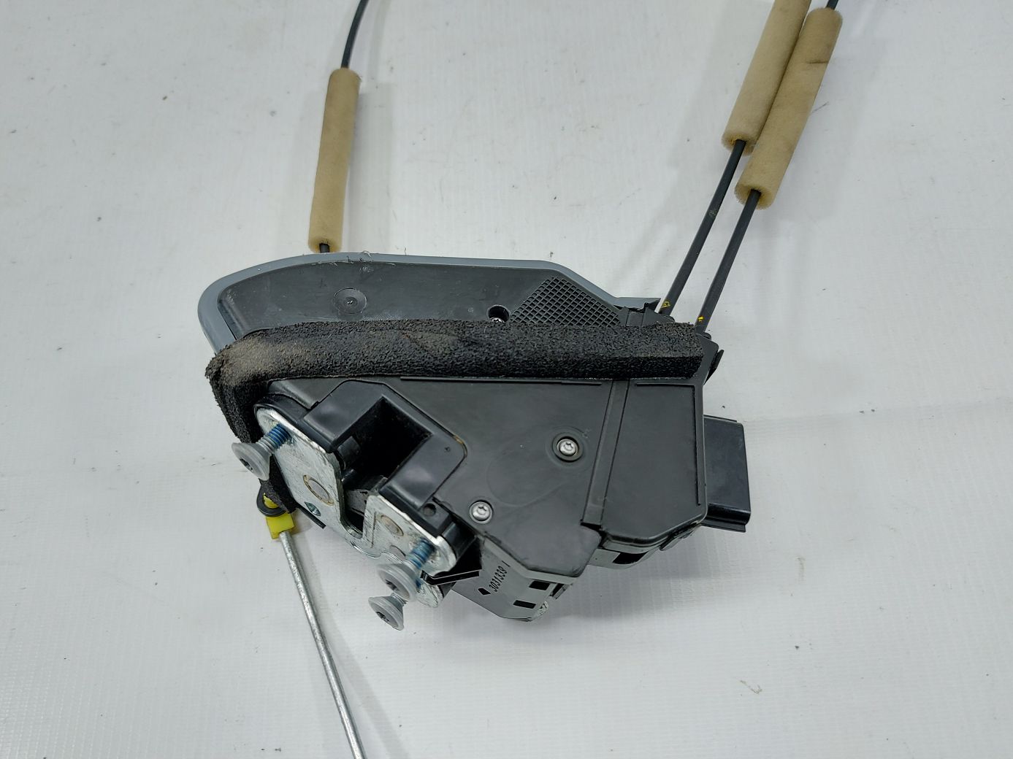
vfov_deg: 56.8
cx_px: 506
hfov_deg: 71.6
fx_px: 702
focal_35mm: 24
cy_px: 380
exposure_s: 1/50
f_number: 1.8
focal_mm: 5.23
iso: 64
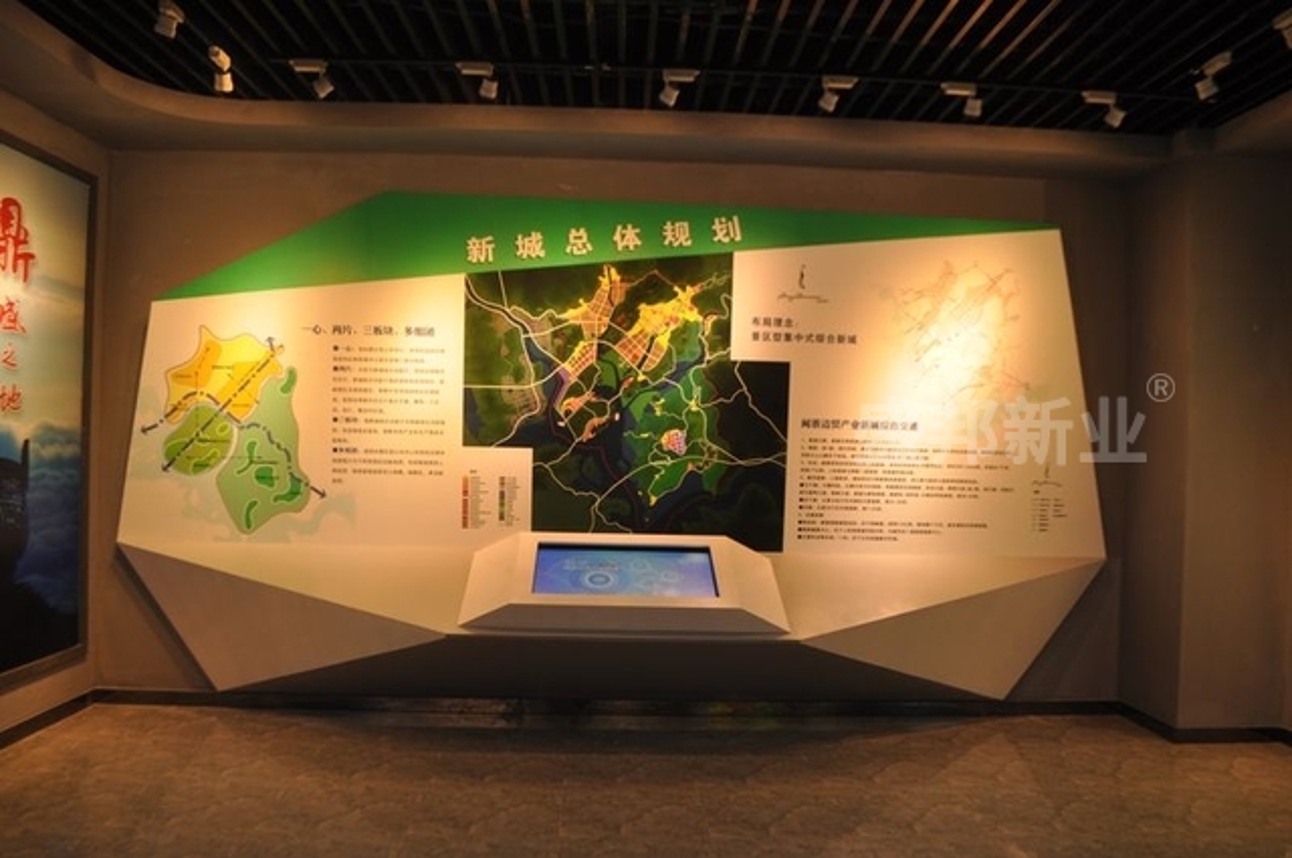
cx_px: 646
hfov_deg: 67.4
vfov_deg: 47.8
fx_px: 968
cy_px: 429
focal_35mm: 27
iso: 400
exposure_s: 1/60
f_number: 4
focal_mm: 18
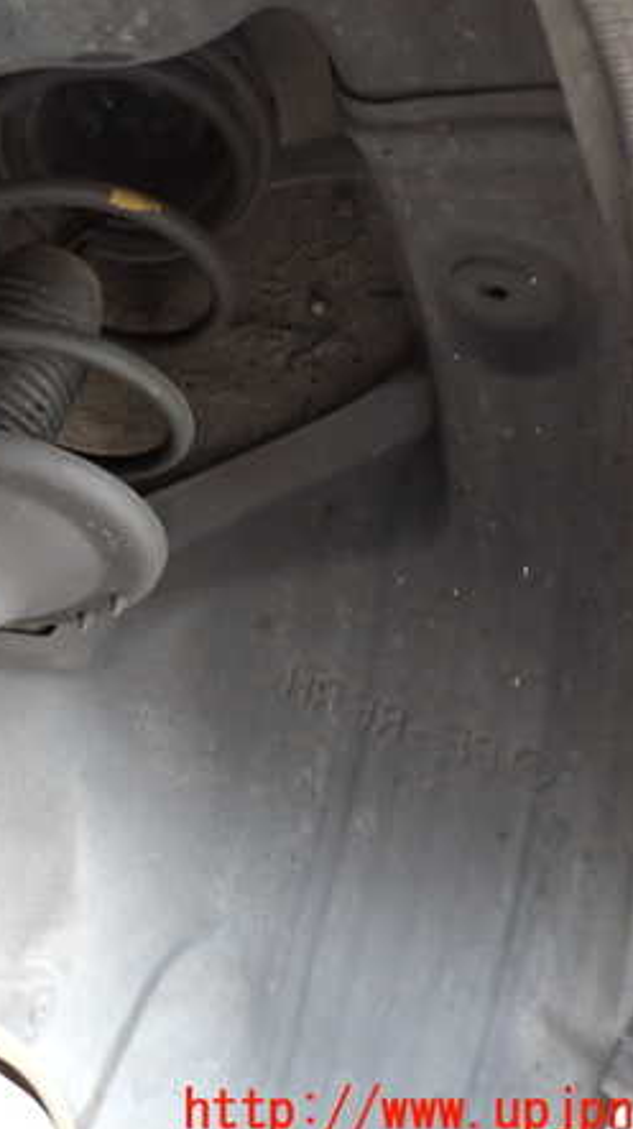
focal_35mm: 37
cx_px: -5
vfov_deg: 54.0
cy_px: 570
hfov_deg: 29.7
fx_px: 1106
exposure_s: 1/30
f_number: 2
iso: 320
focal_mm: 4.5
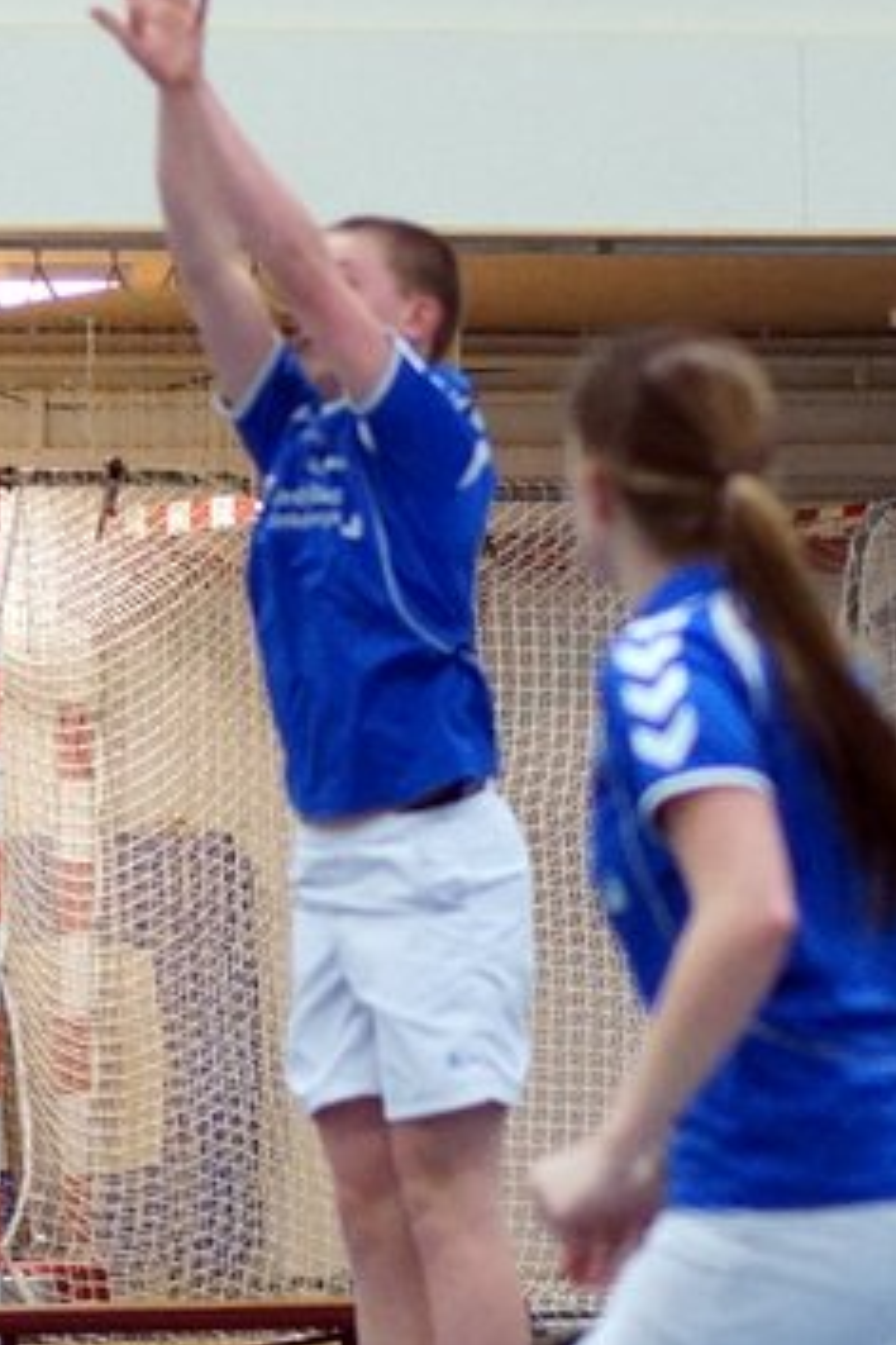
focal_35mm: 217
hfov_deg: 6.3
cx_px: -8
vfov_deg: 9.5
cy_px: 688
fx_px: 8101
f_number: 2.2
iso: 1000
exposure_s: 1/200
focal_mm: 50
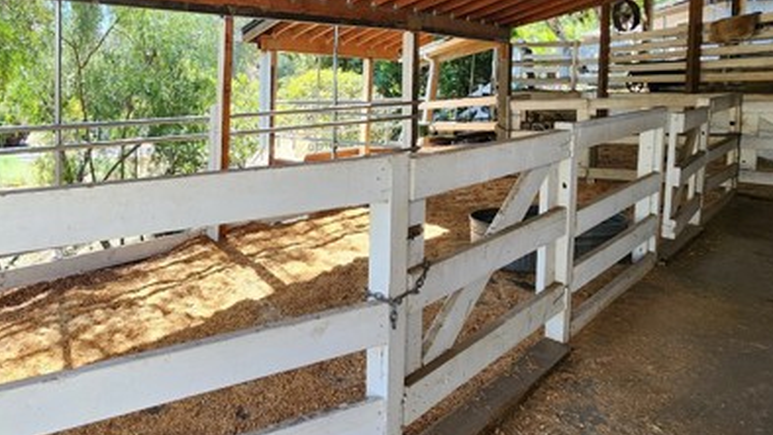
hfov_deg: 76.5
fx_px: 472
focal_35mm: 23
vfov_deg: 48.2
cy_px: 125
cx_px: 267
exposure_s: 1/157
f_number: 2.2
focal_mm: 2.2
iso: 50
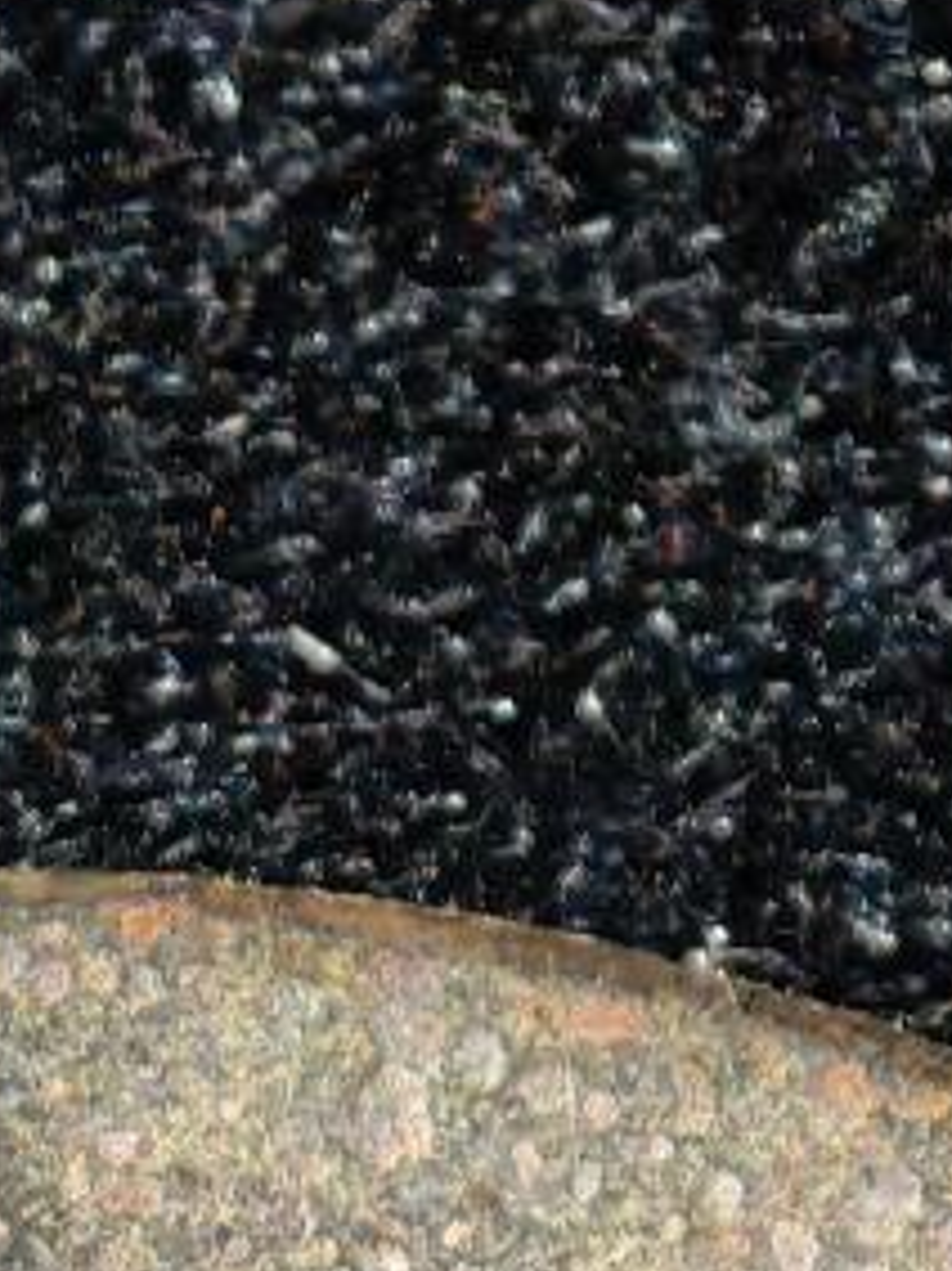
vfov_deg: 3.0
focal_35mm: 661
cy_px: 3687
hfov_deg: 2.2
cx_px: -189
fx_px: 24256
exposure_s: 1/100
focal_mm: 9
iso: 400
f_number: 2
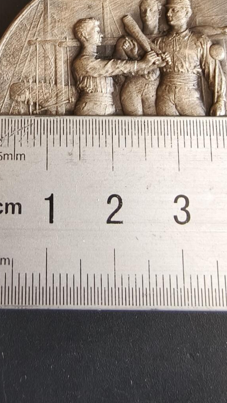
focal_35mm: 44
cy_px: 166
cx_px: 153
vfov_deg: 46.2
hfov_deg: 26.9
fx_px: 471
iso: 250
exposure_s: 1/50
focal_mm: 2.32
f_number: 2
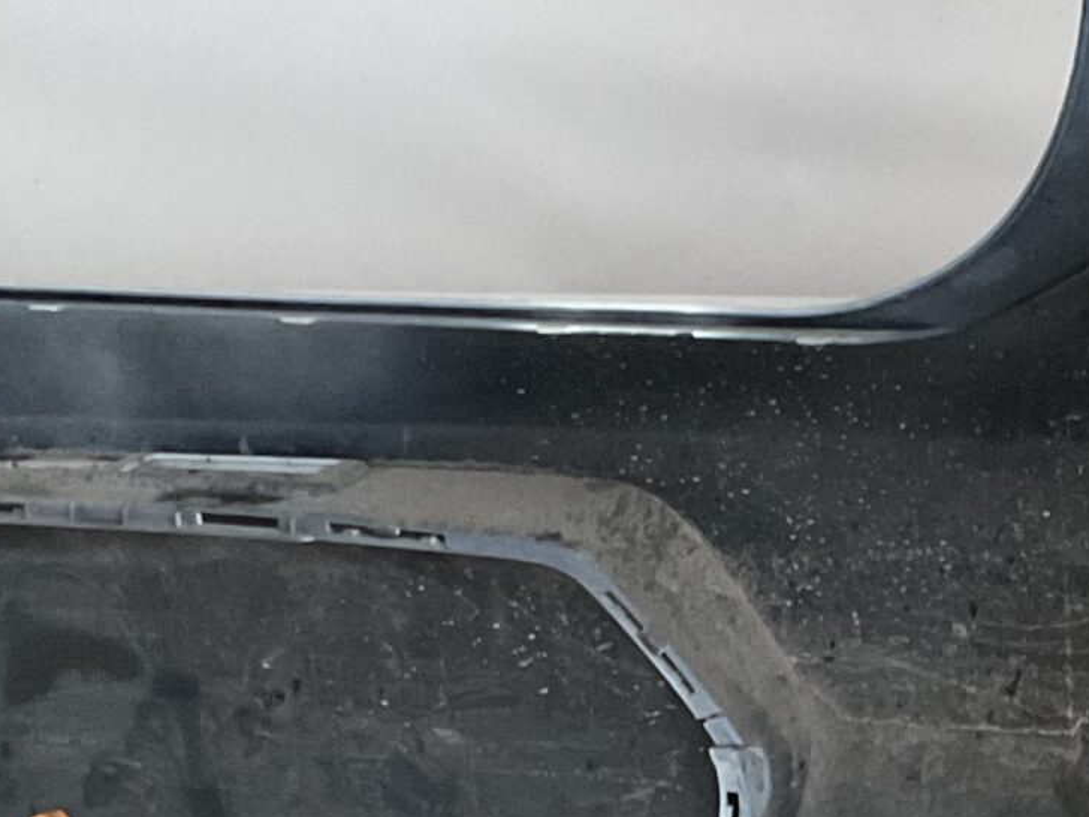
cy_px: 872
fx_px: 3209
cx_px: 895
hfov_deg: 19.0
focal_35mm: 102
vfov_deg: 14.2
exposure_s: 1/33
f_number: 1.8
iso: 320
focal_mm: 3
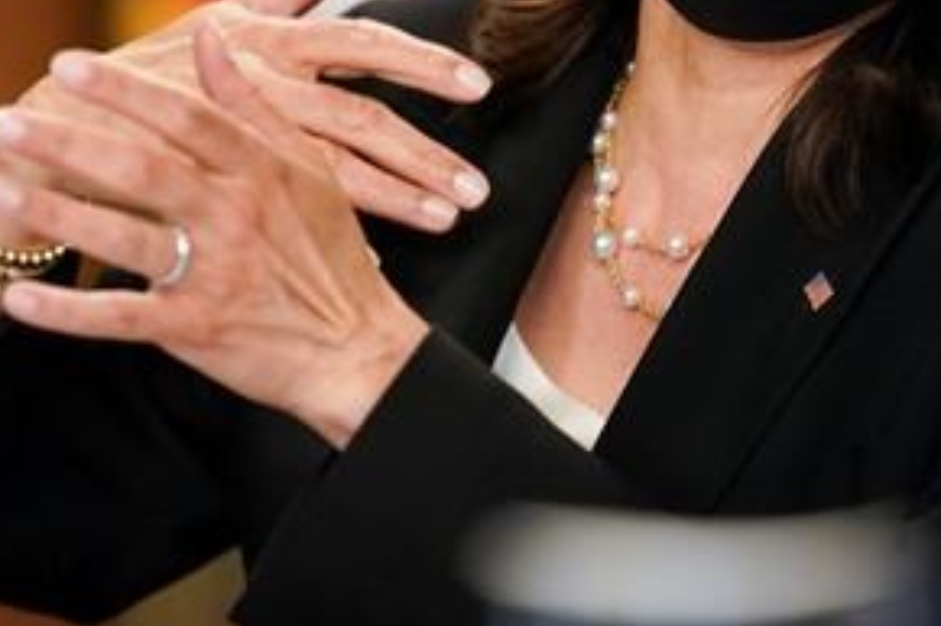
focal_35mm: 448
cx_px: 341
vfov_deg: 3.1
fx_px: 11703
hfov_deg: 4.6
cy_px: 37
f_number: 2.8
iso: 2500
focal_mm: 200
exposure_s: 1/400
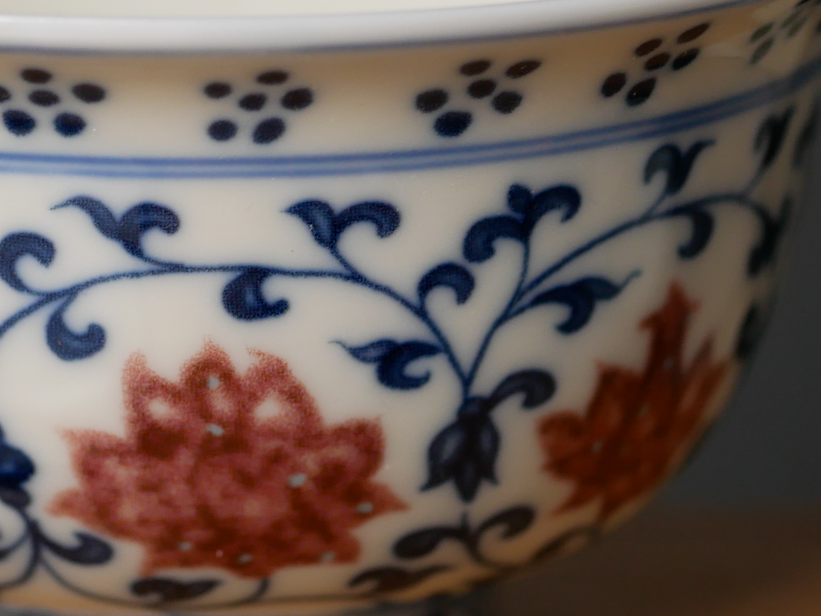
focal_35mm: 300
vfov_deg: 5.0
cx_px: 45
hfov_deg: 6.6
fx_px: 7116
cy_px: 161
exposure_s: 1/200
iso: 200
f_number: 2.8
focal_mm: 45
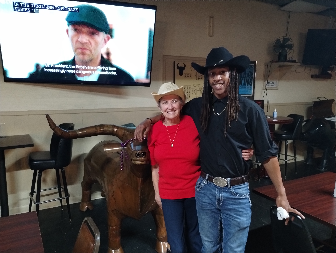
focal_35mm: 28
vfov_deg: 49.9
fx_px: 272
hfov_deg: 63.4
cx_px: 168
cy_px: 126
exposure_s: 1/20
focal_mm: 4.27
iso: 1484
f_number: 1.8
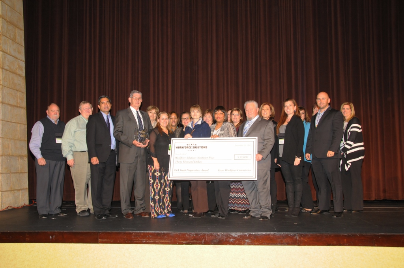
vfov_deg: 36.8
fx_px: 403
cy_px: 134
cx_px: 202
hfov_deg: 53.2
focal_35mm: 36
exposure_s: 1/60
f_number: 7.1
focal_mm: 24
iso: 800
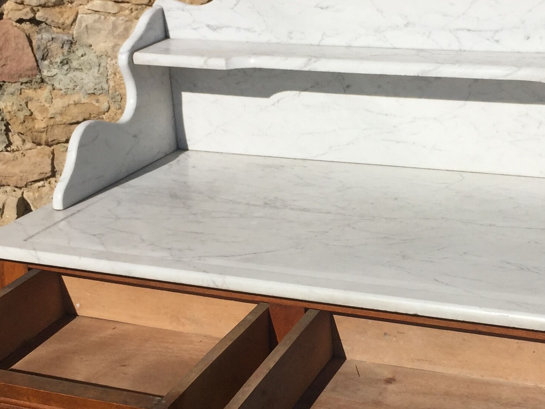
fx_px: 1023
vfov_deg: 22.5
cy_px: 260
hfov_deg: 29.6
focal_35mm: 65
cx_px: 356
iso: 32
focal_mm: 4.15
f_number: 2.2
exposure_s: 1/6623
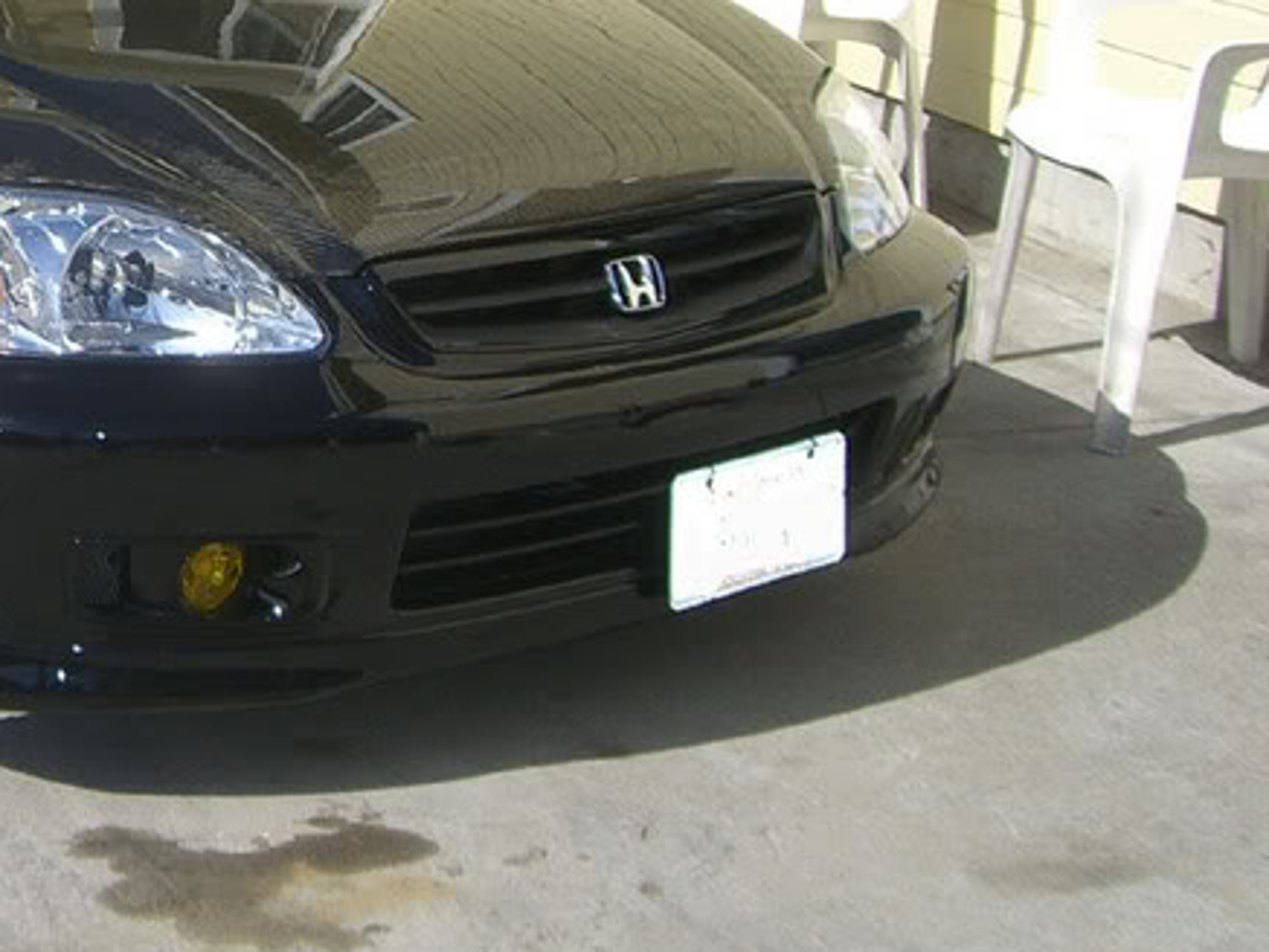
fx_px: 3264
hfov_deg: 21.0
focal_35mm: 89
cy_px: 64
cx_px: -102
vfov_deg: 16.4
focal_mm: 6.2
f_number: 4.3
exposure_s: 1/800
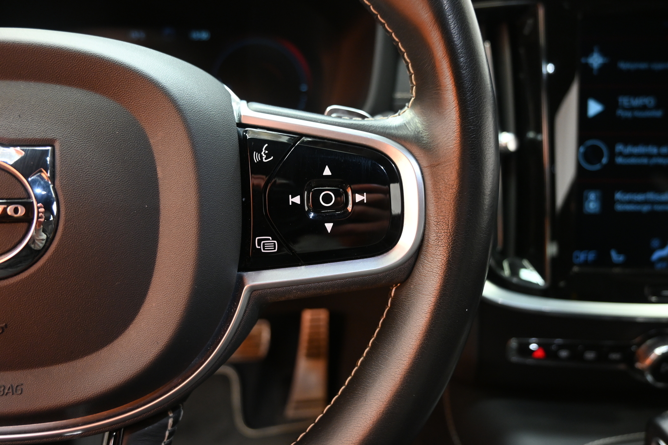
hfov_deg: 73.7
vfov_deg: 53.1
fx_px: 445
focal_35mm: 24
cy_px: 222
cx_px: 334
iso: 1100
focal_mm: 16
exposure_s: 1/25
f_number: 3.5
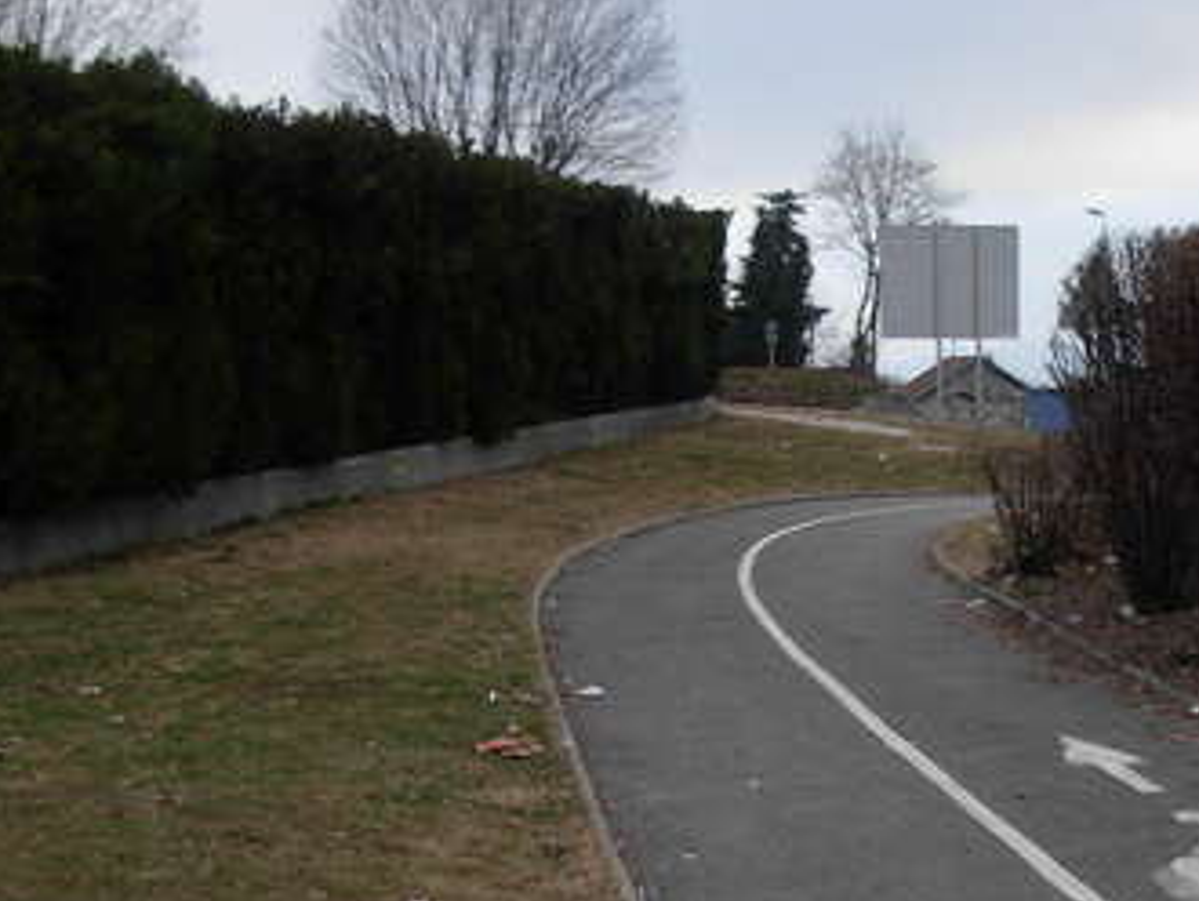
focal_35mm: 69
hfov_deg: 27.6
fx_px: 2392
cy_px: 716
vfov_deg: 21.1
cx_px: 952
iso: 79
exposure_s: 1/87.9
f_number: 2.9
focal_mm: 6.3
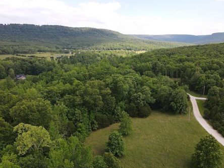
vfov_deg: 51.3
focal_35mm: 27
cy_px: 92
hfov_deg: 65.3
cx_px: 118
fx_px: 175
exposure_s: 1/15
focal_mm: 4.5
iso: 100
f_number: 2.8
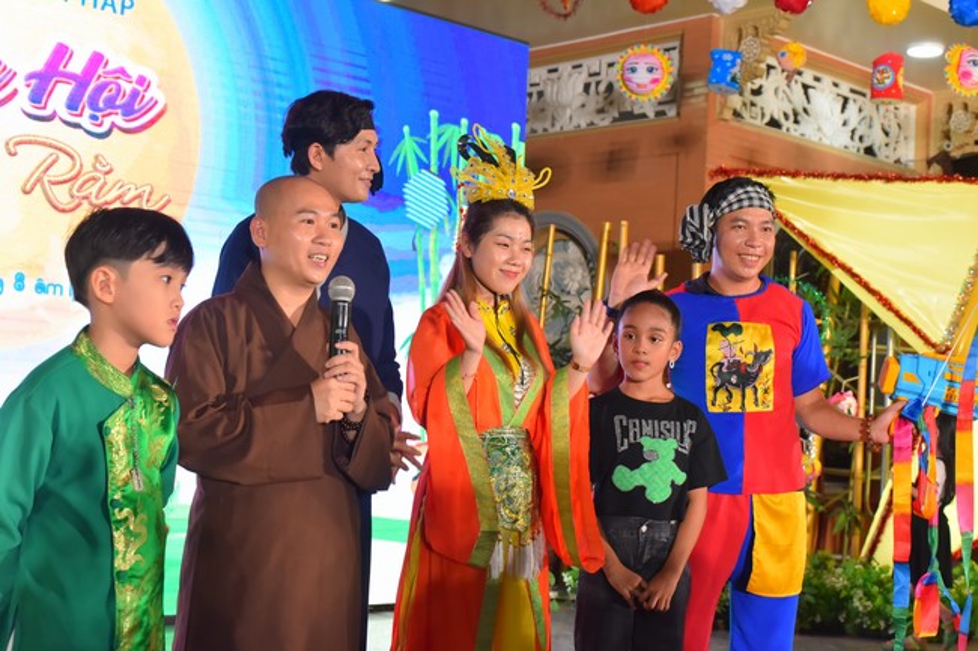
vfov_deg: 27.0
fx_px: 1358
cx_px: 489
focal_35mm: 50
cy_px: 326
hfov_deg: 39.6
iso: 2000
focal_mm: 50
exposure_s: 1/160
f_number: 6.3
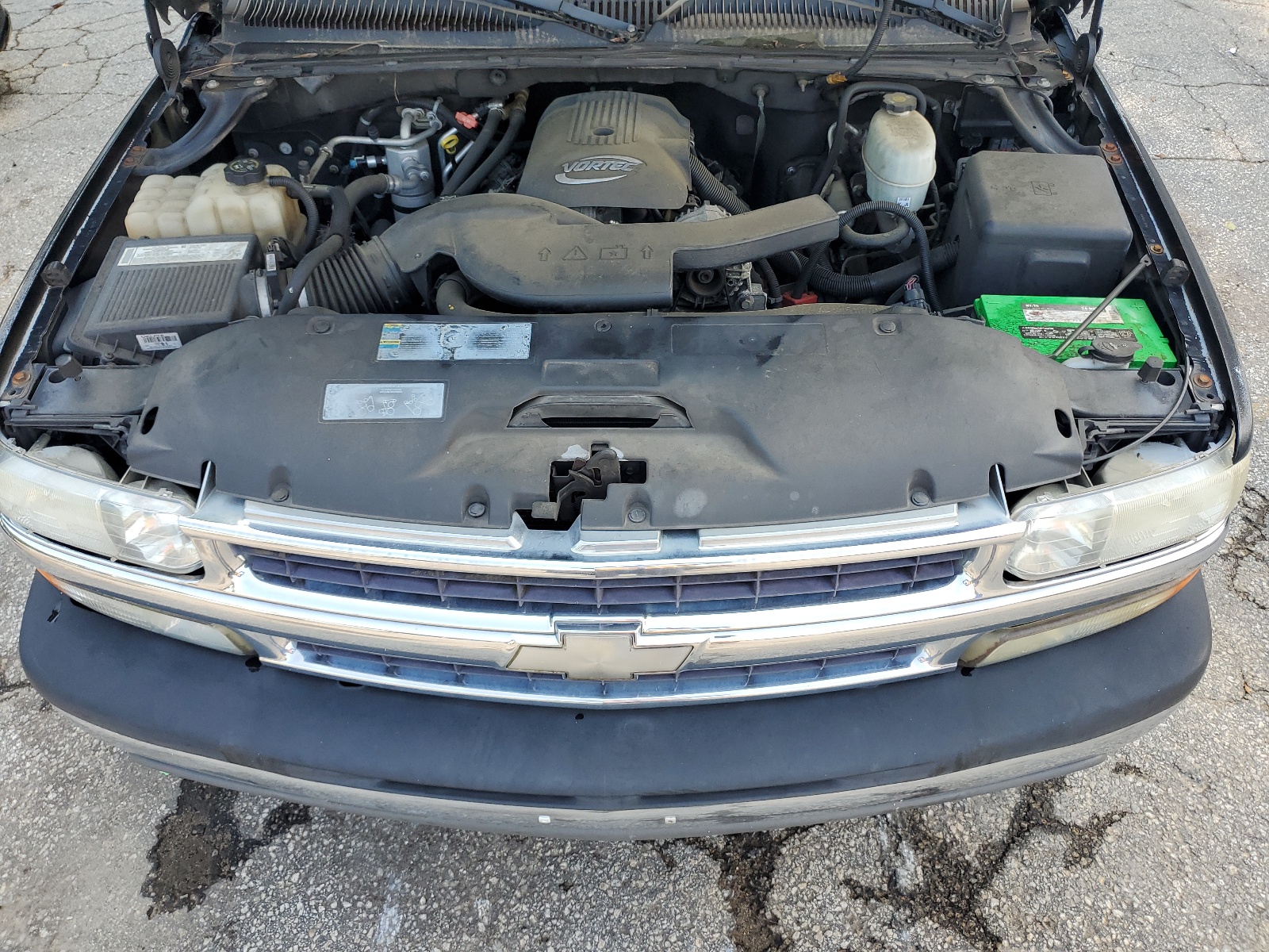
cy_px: 476
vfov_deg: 53.1
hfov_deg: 67.3
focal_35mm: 26
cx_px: 634
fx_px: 953
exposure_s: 1/323
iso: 50
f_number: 1.5
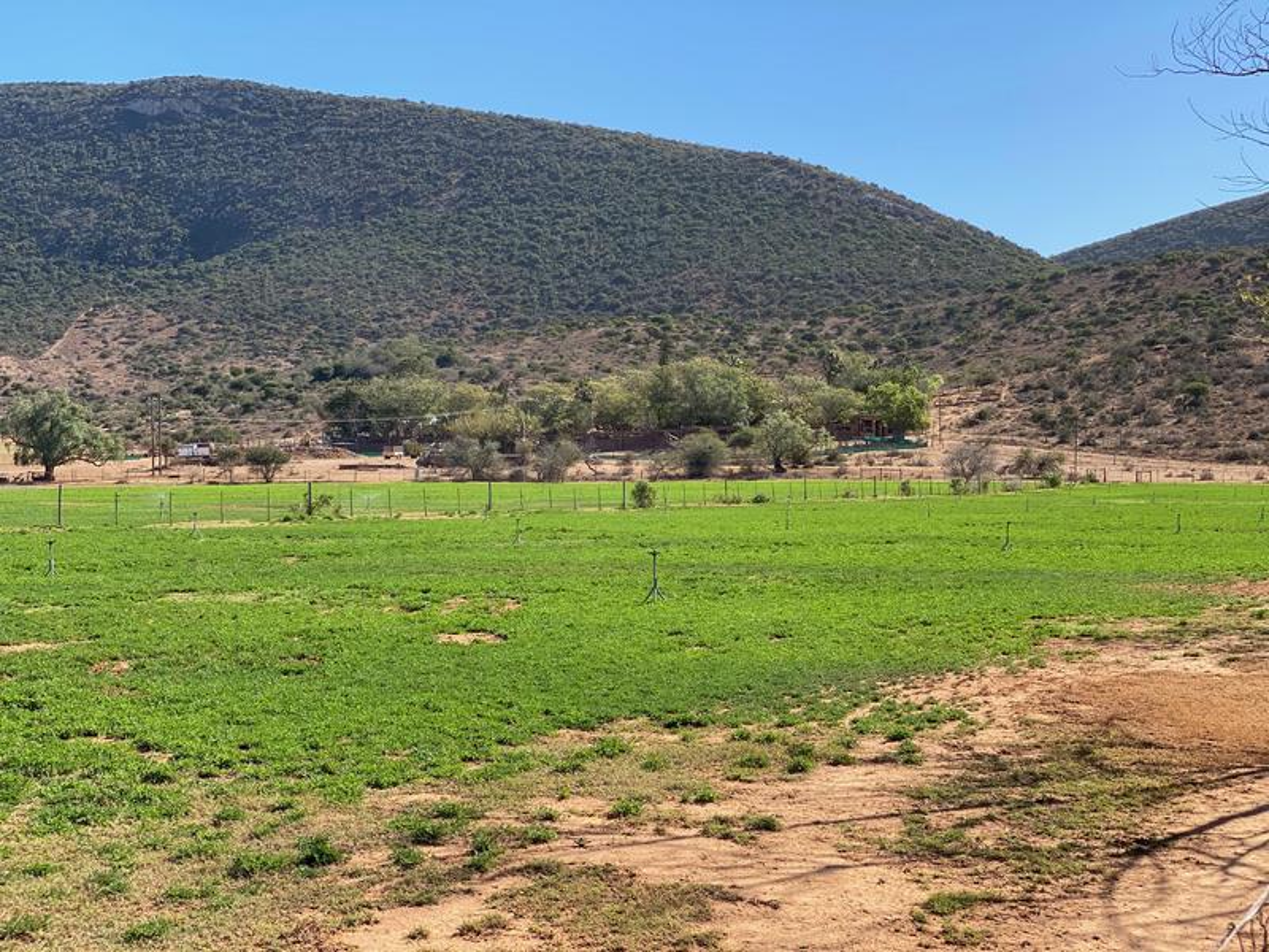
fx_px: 1906
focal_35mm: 52
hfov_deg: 36.8
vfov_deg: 28.0
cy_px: 476
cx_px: 634
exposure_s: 1/1295
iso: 20
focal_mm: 6
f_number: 2
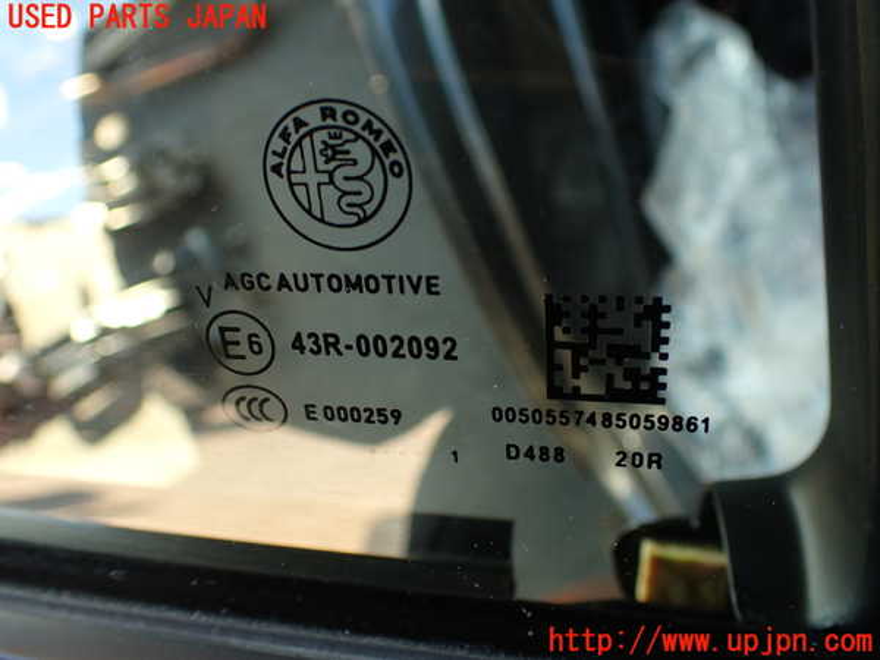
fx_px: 813
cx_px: 440
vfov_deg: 44.2
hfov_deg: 56.8
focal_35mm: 32
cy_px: 330
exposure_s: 1/50
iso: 200
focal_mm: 5.79
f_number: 2.4
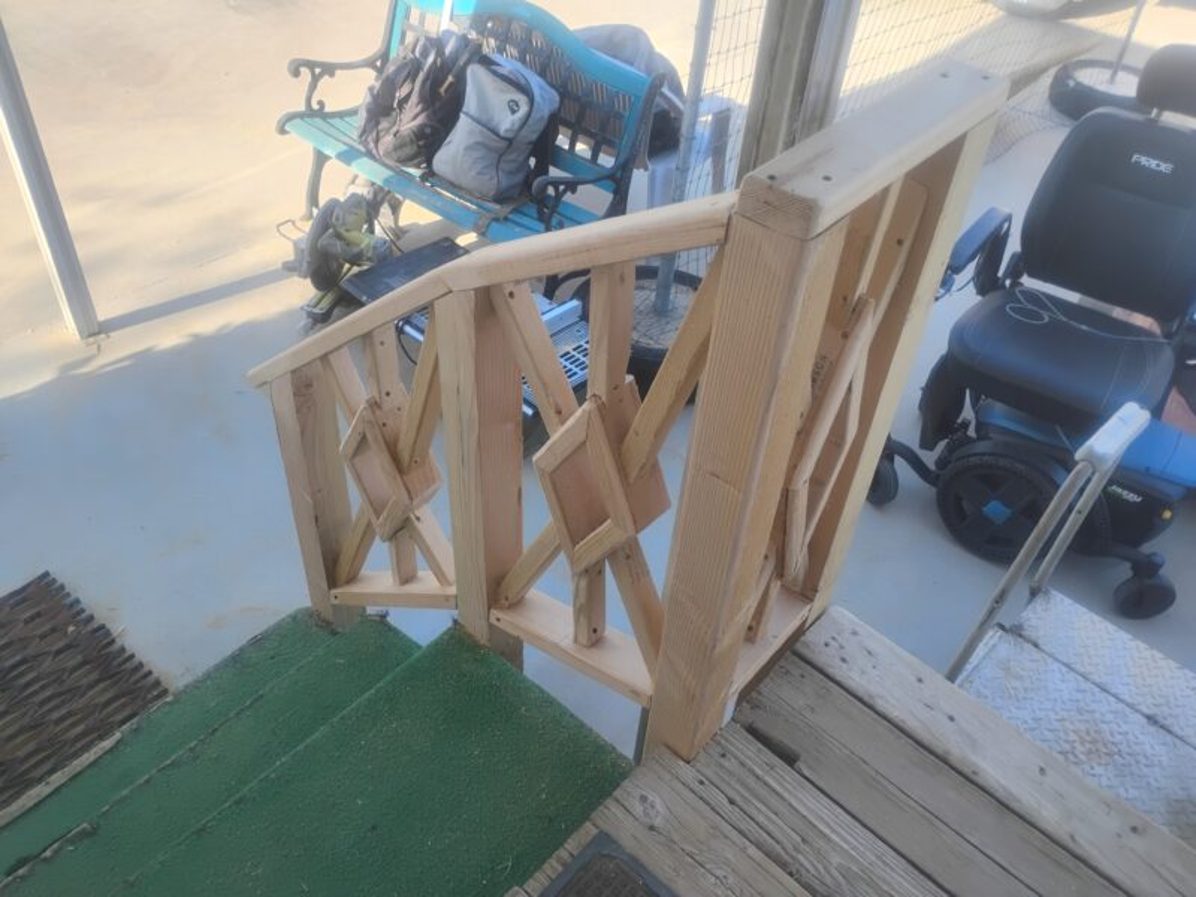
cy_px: 448
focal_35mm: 28
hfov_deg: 63.4
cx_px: 598
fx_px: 967
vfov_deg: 49.7
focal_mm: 4.26
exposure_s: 1/177
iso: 100
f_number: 1.8
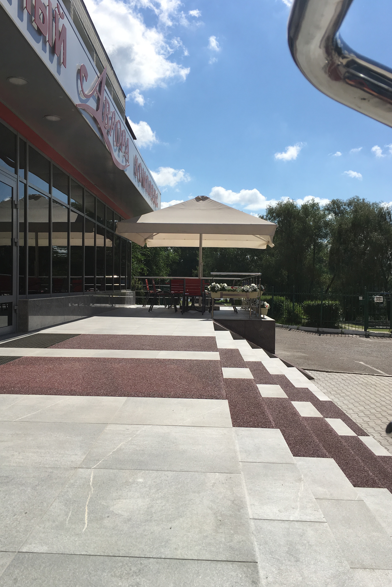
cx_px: 179
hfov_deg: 42.3
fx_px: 506
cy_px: 292
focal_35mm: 31
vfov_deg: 60.3
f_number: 2.2
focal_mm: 4.15
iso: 25
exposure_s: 1/3344
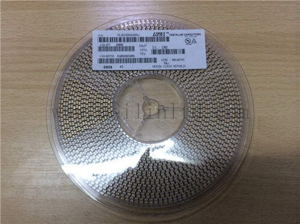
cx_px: 150
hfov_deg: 60.0
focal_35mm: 30
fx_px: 260
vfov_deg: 46.7
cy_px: 112
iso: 64
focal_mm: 4.12
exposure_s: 1/33
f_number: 2.2
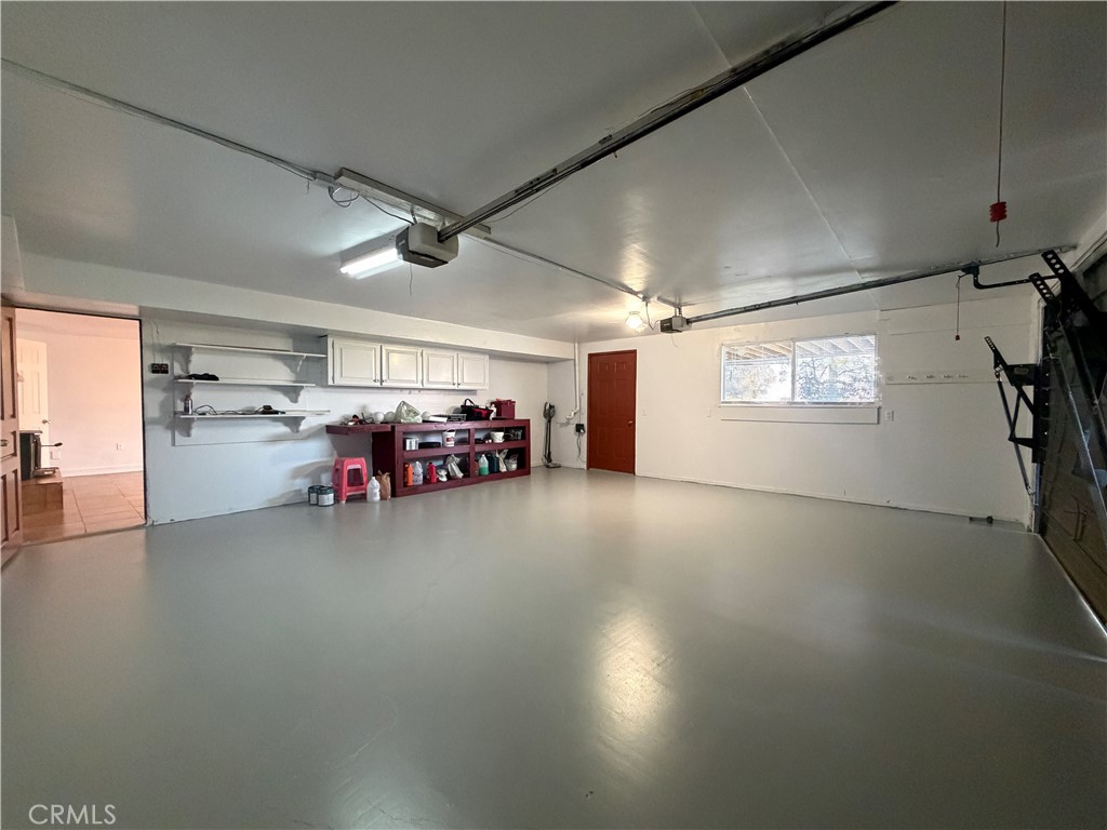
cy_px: 415
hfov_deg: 102.1
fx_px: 448
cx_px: 554
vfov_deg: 85.7
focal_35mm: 14
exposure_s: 1/60
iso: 800
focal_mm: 2.22
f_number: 2.2
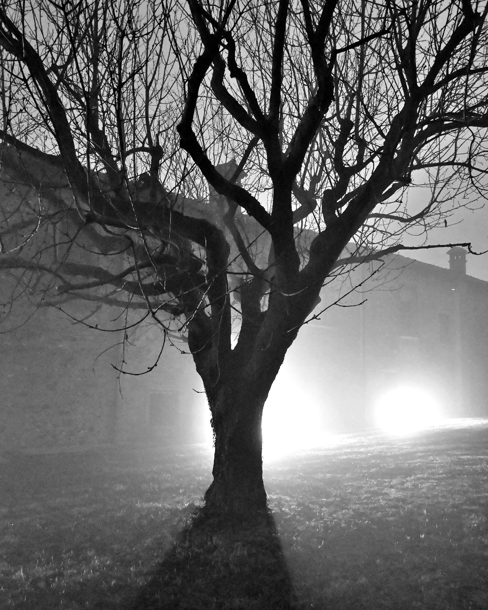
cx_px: 237
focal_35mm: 28
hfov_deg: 51.5
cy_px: 346
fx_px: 506
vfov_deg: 62.0
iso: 12800
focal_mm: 16
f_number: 3.5
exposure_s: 1/10
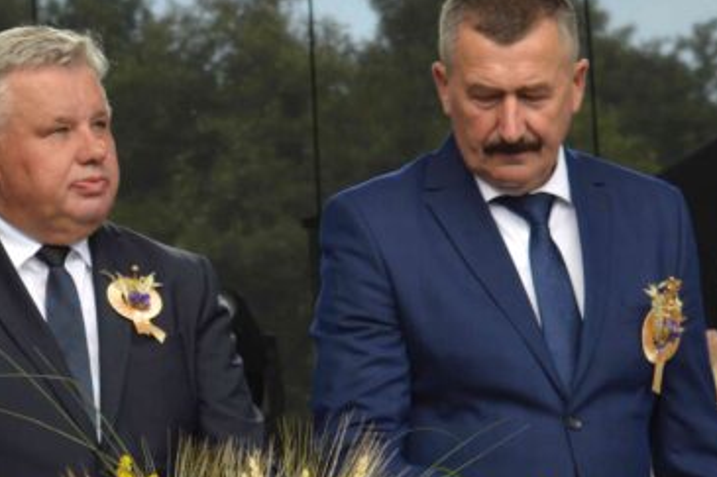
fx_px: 4021
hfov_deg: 10.1
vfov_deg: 6.8
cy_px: 315
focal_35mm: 202
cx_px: 55
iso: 125
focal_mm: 48
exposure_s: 1/125
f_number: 5.6
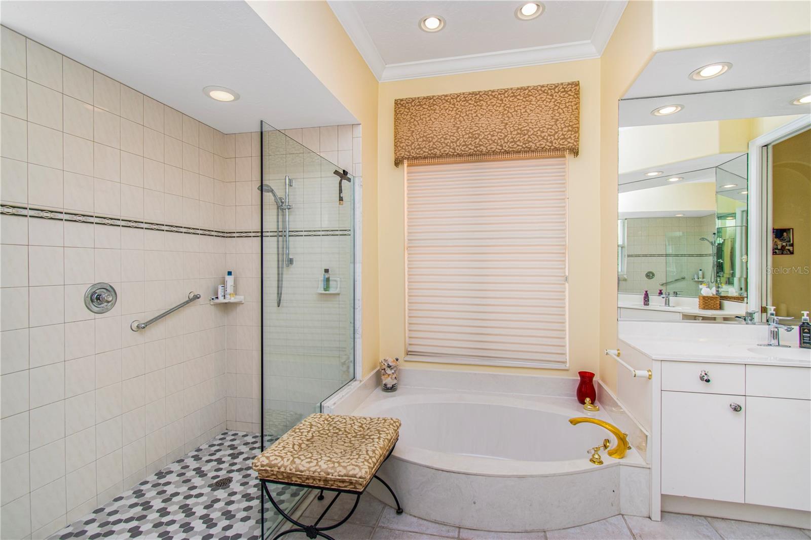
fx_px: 338
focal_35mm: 15
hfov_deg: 100.4
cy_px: 270
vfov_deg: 77.3
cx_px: 406
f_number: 5.6
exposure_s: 1/125
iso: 200
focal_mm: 10
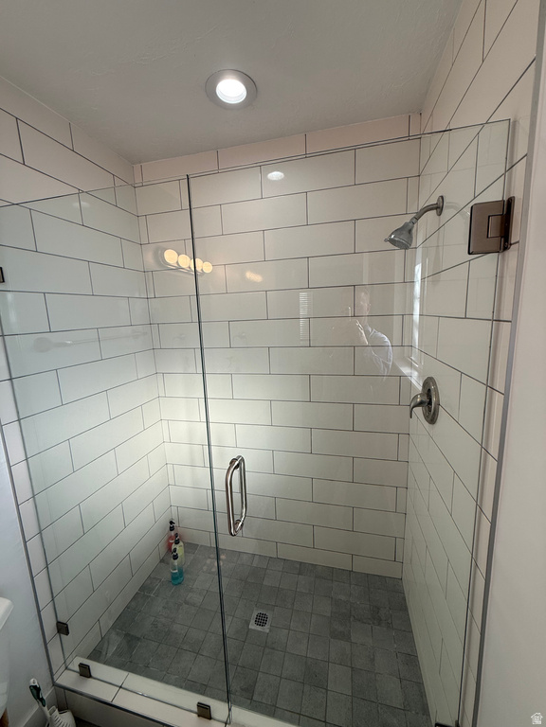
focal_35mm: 14
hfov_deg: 85.7
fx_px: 294
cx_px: 273
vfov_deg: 102.1
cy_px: 364
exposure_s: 1/193
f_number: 2.2
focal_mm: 2.22
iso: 50
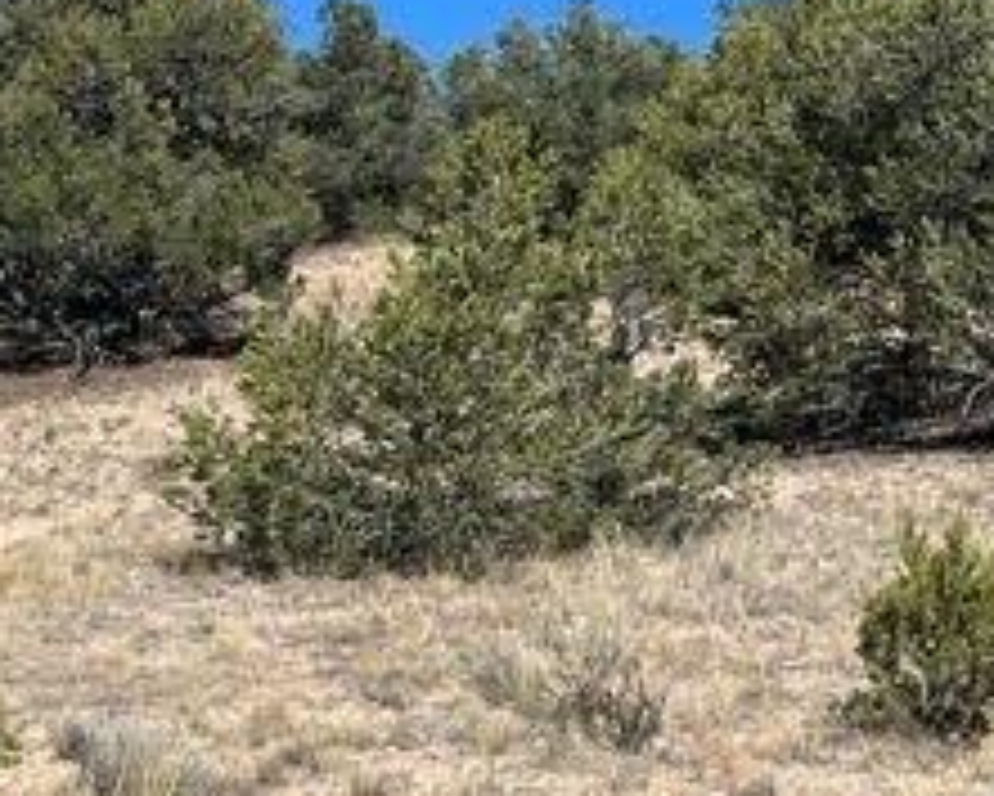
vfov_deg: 16.0
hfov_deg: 19.9
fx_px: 2825
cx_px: 675
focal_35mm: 96
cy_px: 191
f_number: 1.6
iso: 50
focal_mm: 5.1
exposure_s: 1/3876
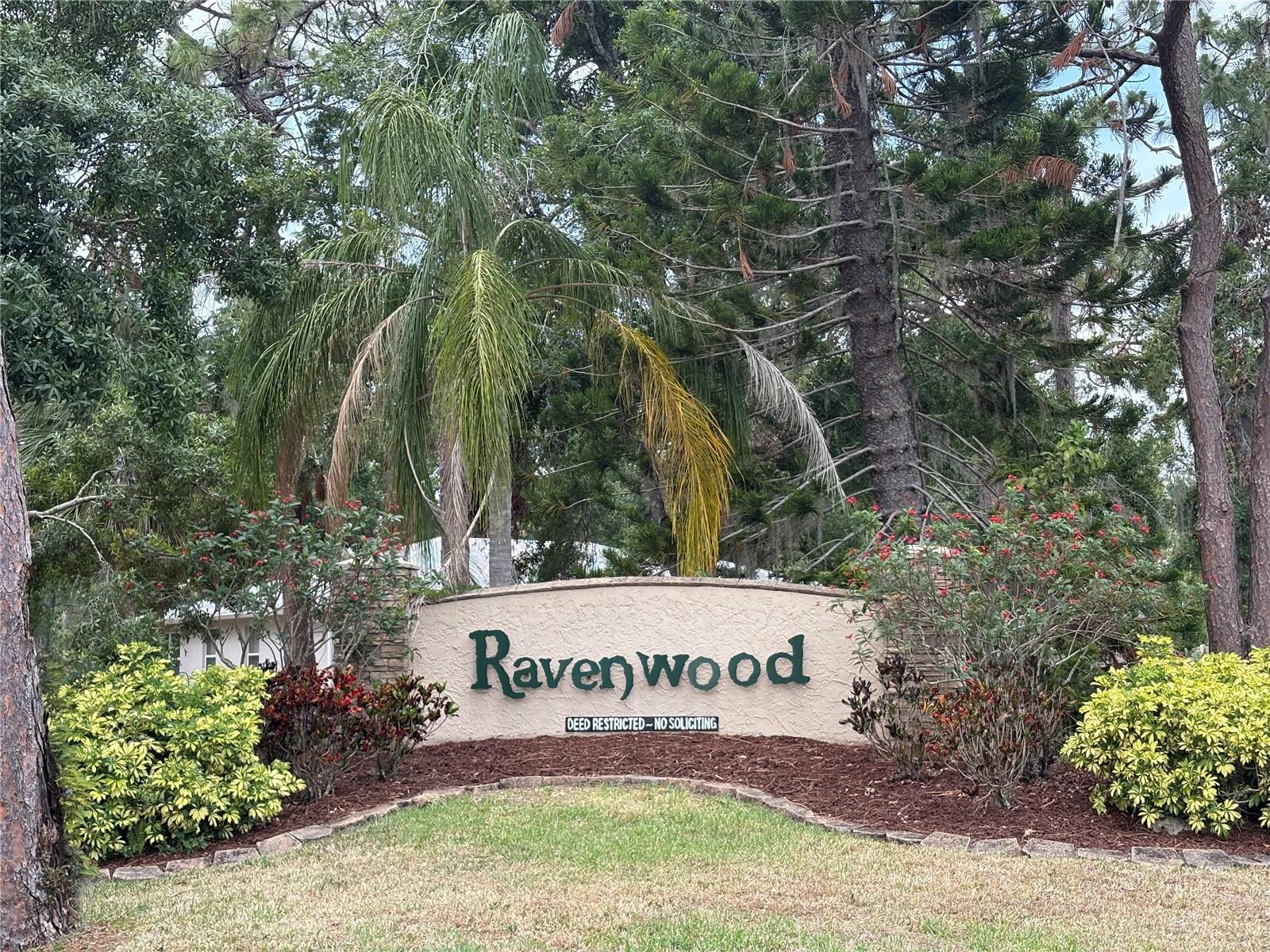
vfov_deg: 28.0
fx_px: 1908
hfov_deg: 36.8
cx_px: 635
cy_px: 476
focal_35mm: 52
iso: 50
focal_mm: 5.96
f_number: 1.6
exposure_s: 1/747
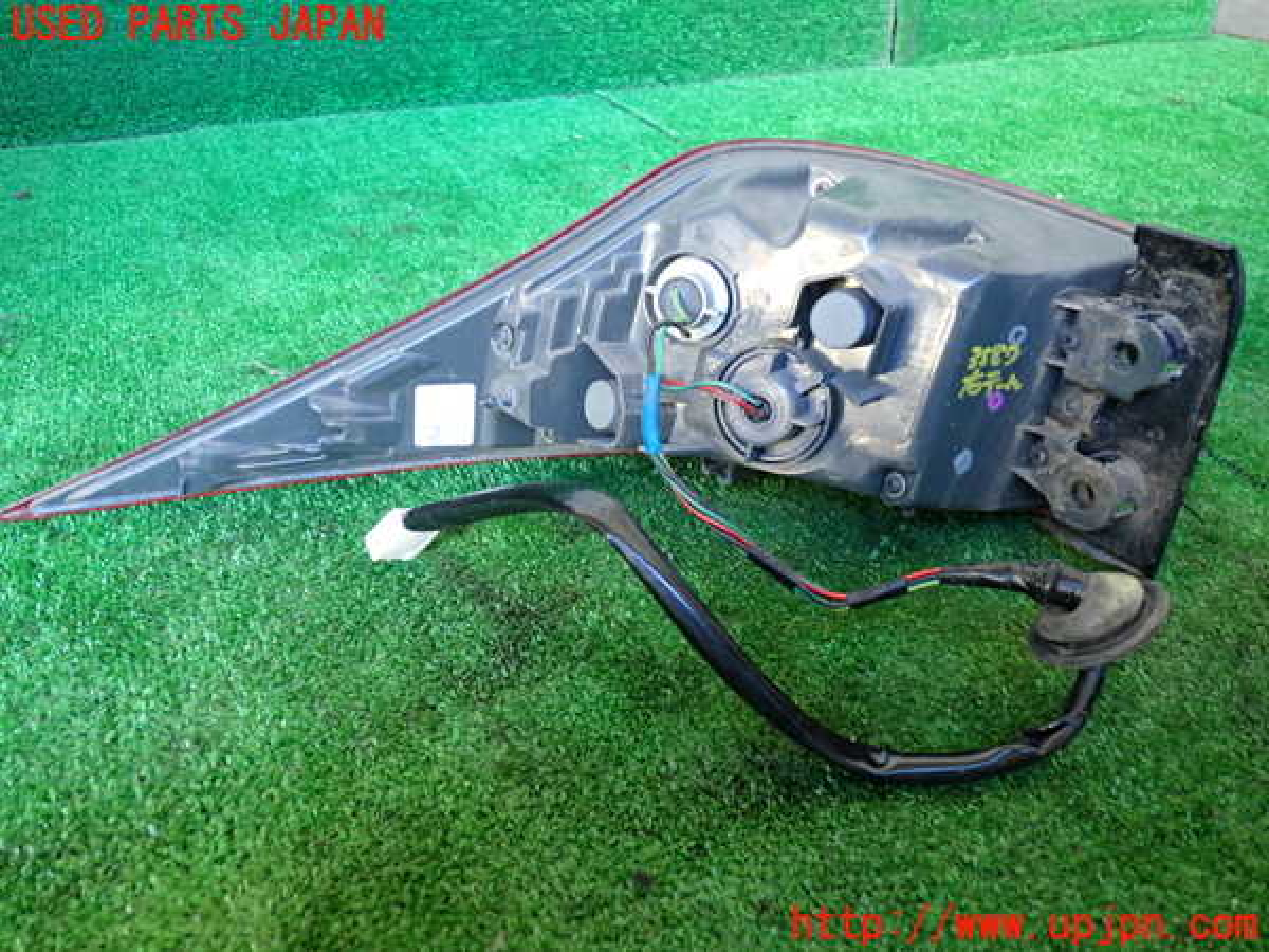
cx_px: 634
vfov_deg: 46.8
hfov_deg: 60.0
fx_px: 1100
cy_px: 476
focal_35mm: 30
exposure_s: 1/30
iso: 320
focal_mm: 5.4
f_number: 2.3
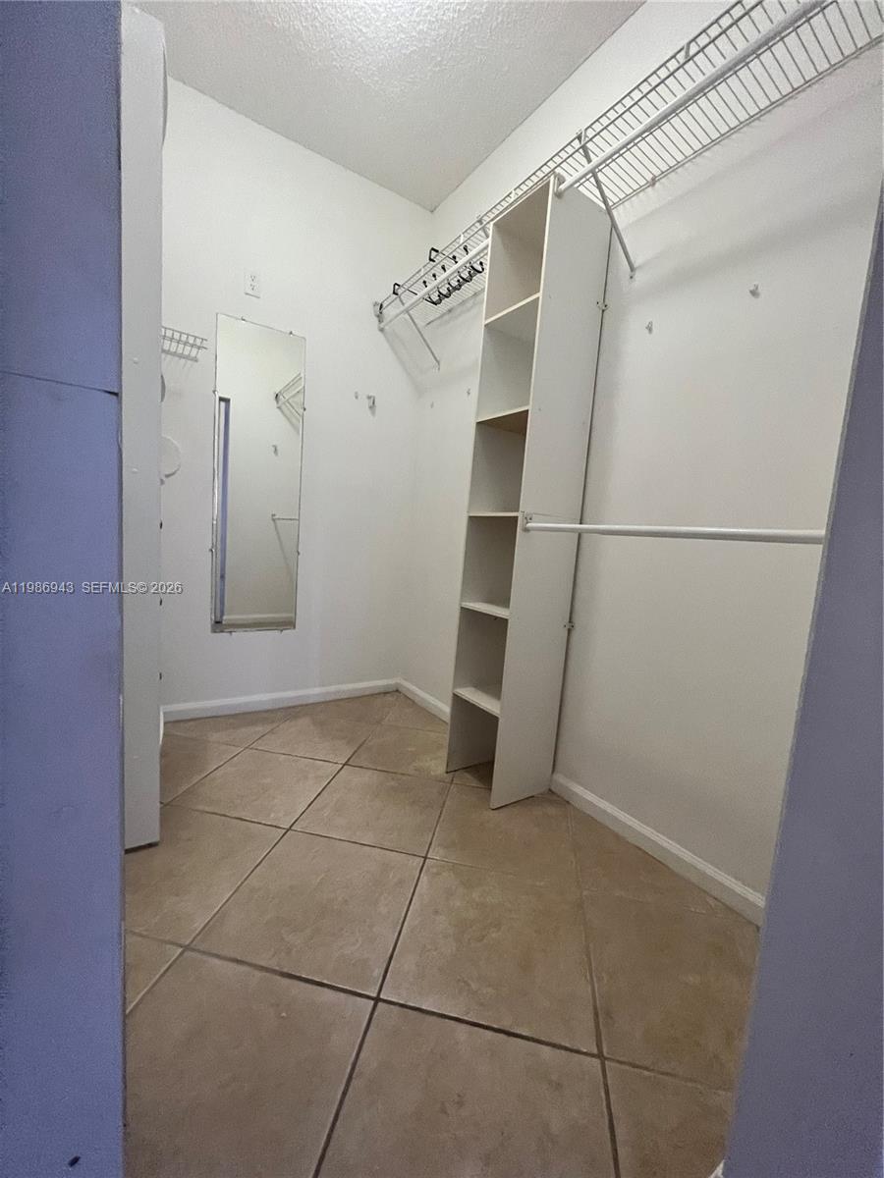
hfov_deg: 89.9
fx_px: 443
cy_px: 589
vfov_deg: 106.2
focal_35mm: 13
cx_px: 442
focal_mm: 1.57
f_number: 1.8
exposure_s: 1/60
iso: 400
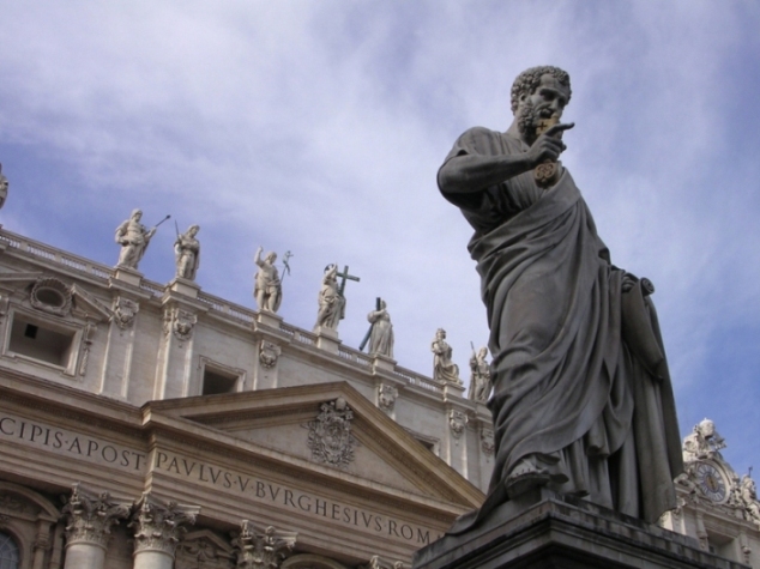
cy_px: 284
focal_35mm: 56
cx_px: 380
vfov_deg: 26.1
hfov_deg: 34.4
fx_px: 1229
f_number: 6.6
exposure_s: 1/190
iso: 100
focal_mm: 8.5
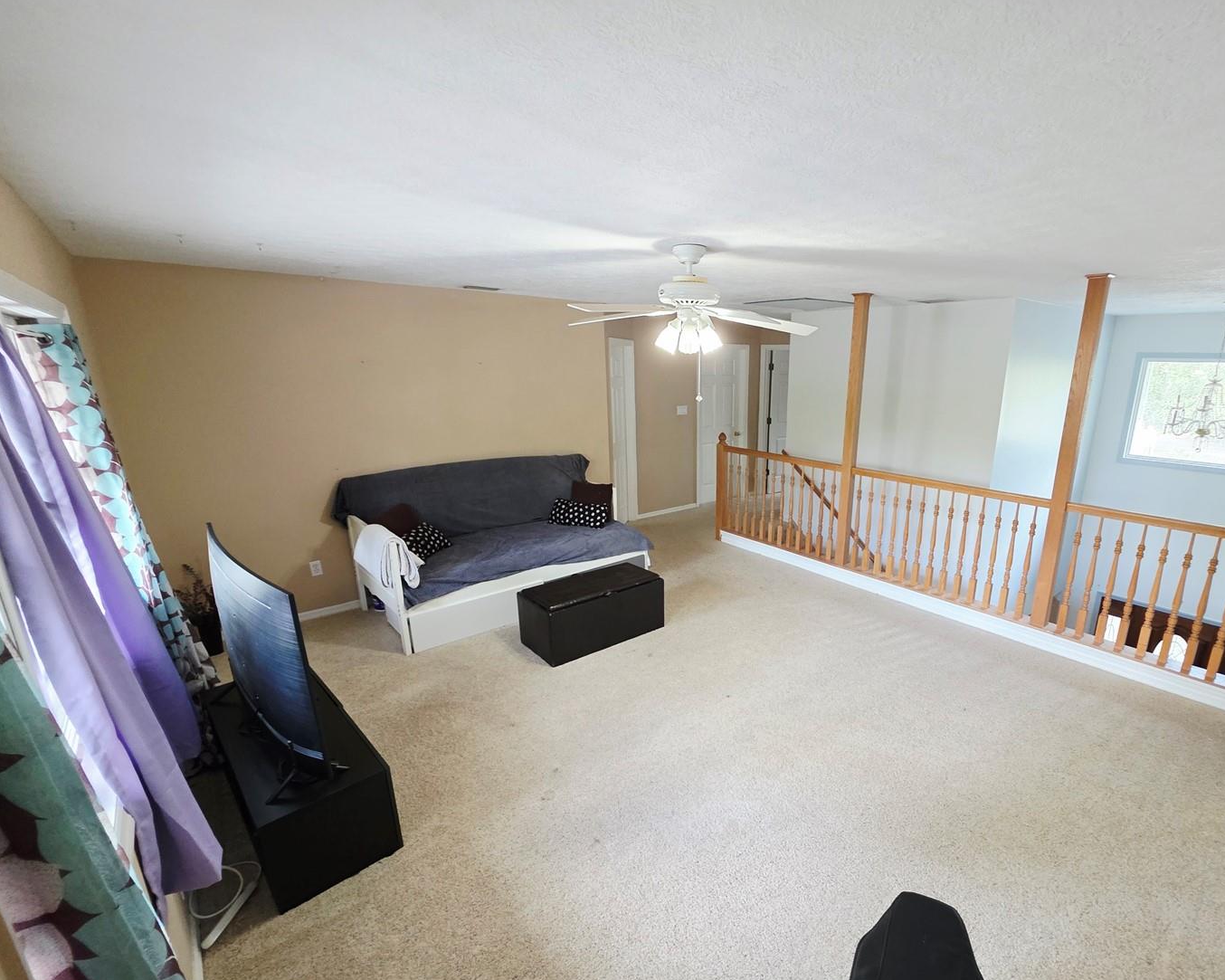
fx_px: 544
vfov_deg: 83.8
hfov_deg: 96.0
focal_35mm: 15
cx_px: 707
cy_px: 534
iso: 400
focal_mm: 2.2
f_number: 1.9
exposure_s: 1/60
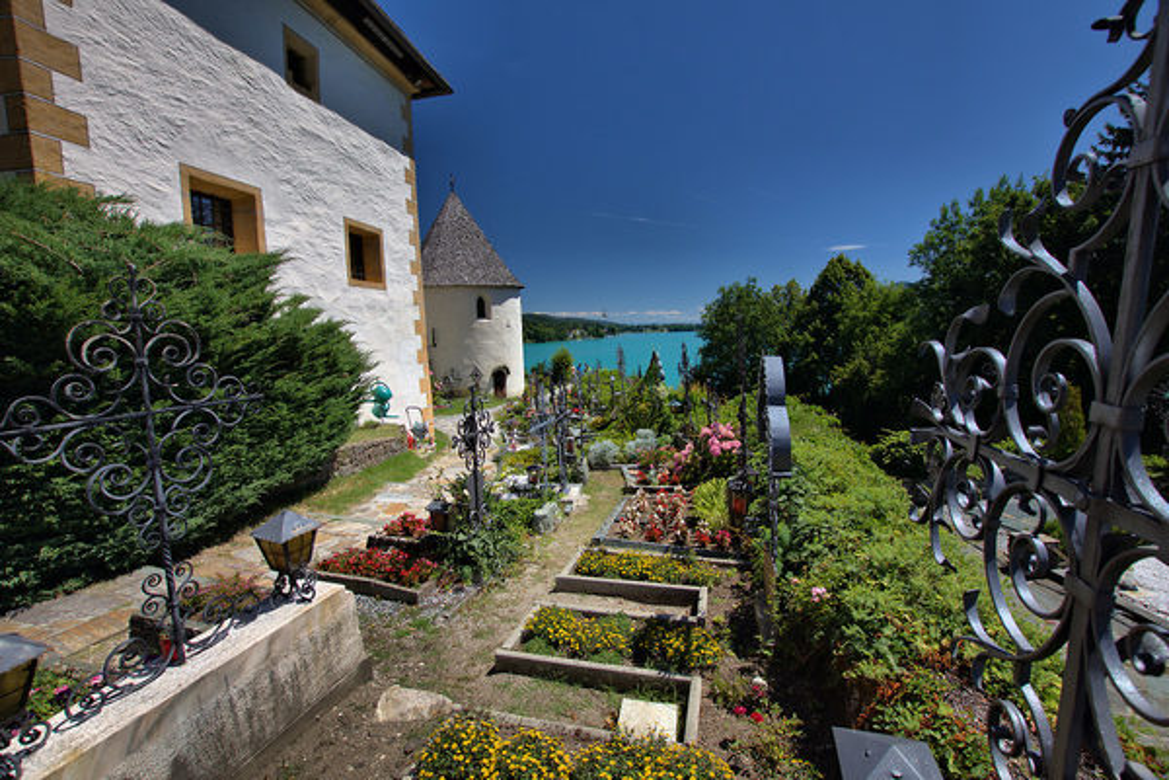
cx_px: 584
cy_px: 390
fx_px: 487
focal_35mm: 15
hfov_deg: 100.4
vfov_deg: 77.3
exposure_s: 1/180
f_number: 8
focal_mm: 10
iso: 100
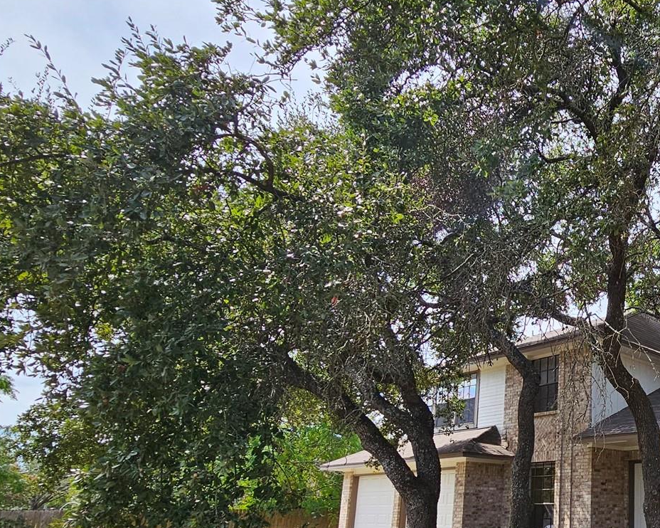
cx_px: 629
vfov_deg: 49.7
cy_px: 389
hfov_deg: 52.2
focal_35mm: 28
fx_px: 547
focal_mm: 2.2
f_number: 2.2
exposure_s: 1/1157
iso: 50
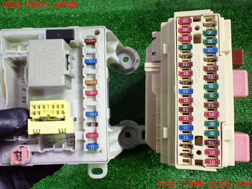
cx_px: 126
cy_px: 94
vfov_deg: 46.8
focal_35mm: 30
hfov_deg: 60.0
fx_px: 218
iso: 800
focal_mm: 5.4
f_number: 2.3
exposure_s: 1/80
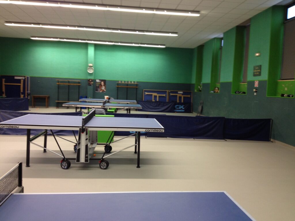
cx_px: 148
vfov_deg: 40.7
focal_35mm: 35
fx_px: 298
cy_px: 110
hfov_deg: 52.6
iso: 80
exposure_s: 1/20
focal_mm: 4.28
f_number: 2.4
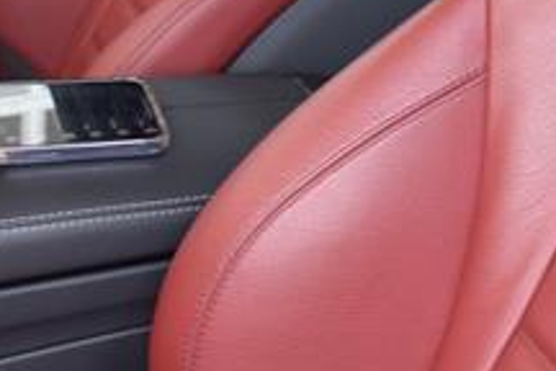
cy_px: -91
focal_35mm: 100
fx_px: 1544
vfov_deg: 13.3
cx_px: 566
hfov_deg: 19.8
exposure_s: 1/60
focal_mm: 18
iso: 400
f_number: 4
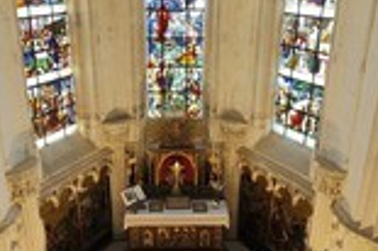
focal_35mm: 38
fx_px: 399
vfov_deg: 34.9
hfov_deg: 50.7
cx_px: 178
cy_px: 141
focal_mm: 14
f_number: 8
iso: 200
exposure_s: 1/4
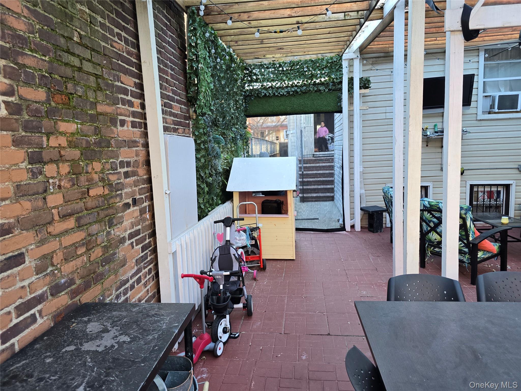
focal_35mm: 23
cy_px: 196
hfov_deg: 73.9
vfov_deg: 58.9
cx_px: 260
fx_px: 346
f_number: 1.7
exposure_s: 1/180
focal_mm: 6.3
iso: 160
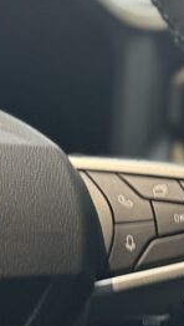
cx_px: -90
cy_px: 234
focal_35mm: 102
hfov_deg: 11.4
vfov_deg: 20.8
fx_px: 882
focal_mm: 6.86
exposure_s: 1/49
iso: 250
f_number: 1.78
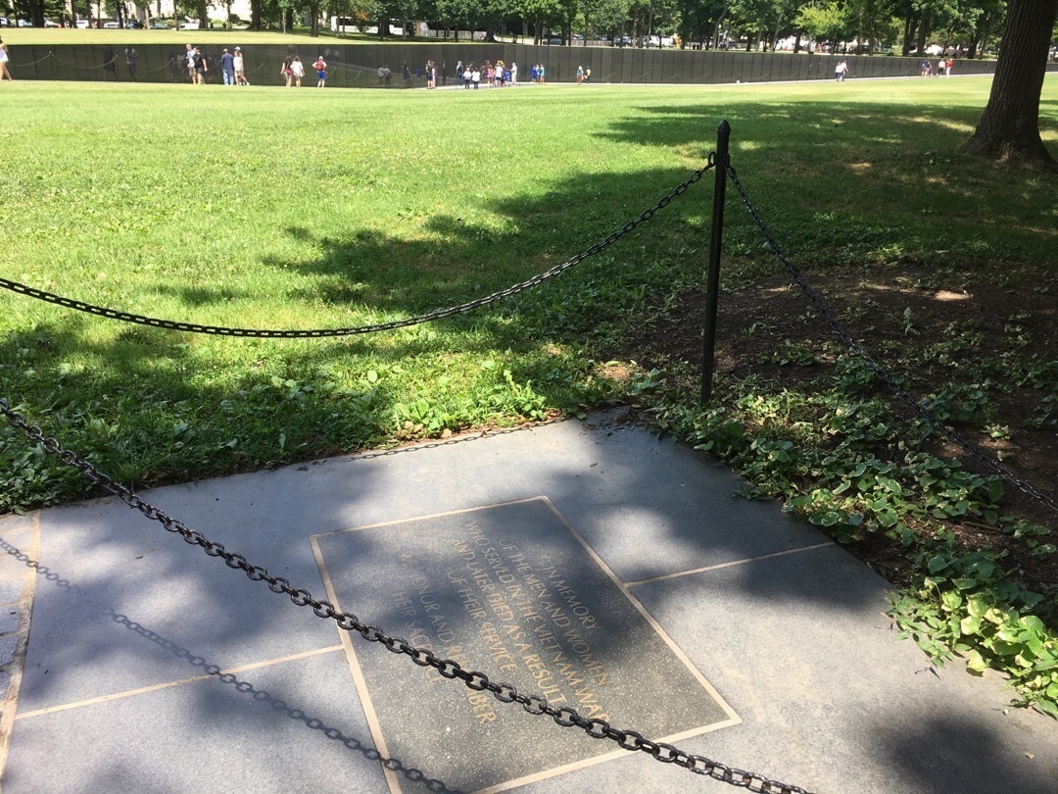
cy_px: 397
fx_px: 886
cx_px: 529
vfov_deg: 48.2
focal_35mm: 29
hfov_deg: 61.7
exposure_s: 1/481
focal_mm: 4.15
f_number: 2.2
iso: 25
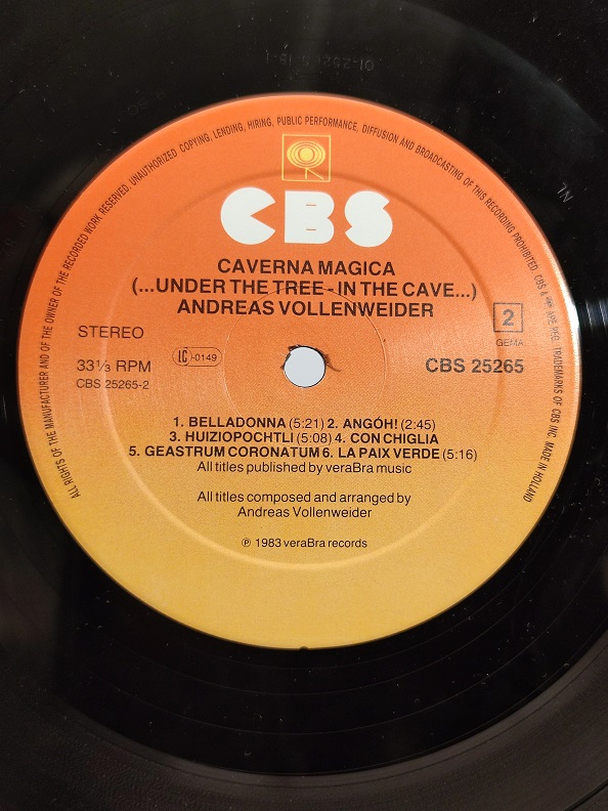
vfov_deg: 42.1
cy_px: 406
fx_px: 1054
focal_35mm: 45
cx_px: 304
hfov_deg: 32.2
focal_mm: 6.72
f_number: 1.69
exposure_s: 1/120
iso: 528
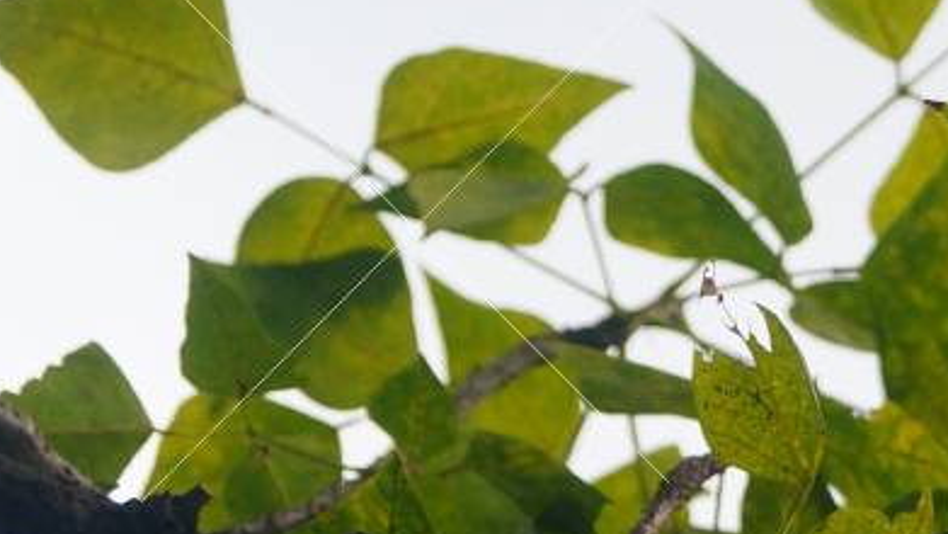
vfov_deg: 6.6
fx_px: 4594
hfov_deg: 11.4
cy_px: 589
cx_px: 1304
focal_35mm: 183
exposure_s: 1/640
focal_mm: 35
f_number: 4.5
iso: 400
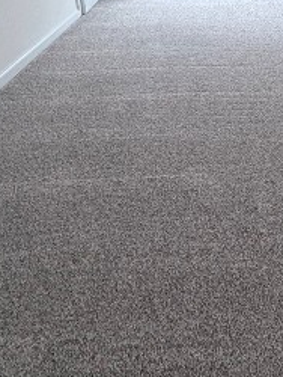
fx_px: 468
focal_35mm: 43
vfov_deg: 38.1
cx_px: 269
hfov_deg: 31.6
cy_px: -14
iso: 250
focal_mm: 2.22
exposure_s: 1/120
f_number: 2.2
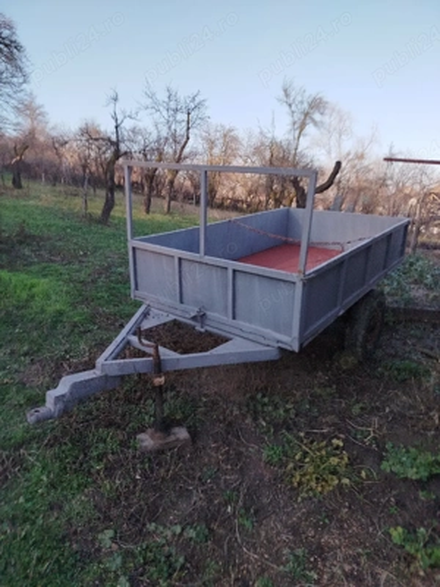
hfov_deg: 56.8
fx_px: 407
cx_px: 220
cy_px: 294
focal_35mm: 24
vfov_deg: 71.6
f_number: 1.7
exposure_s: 1/312
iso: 50
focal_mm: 5.31
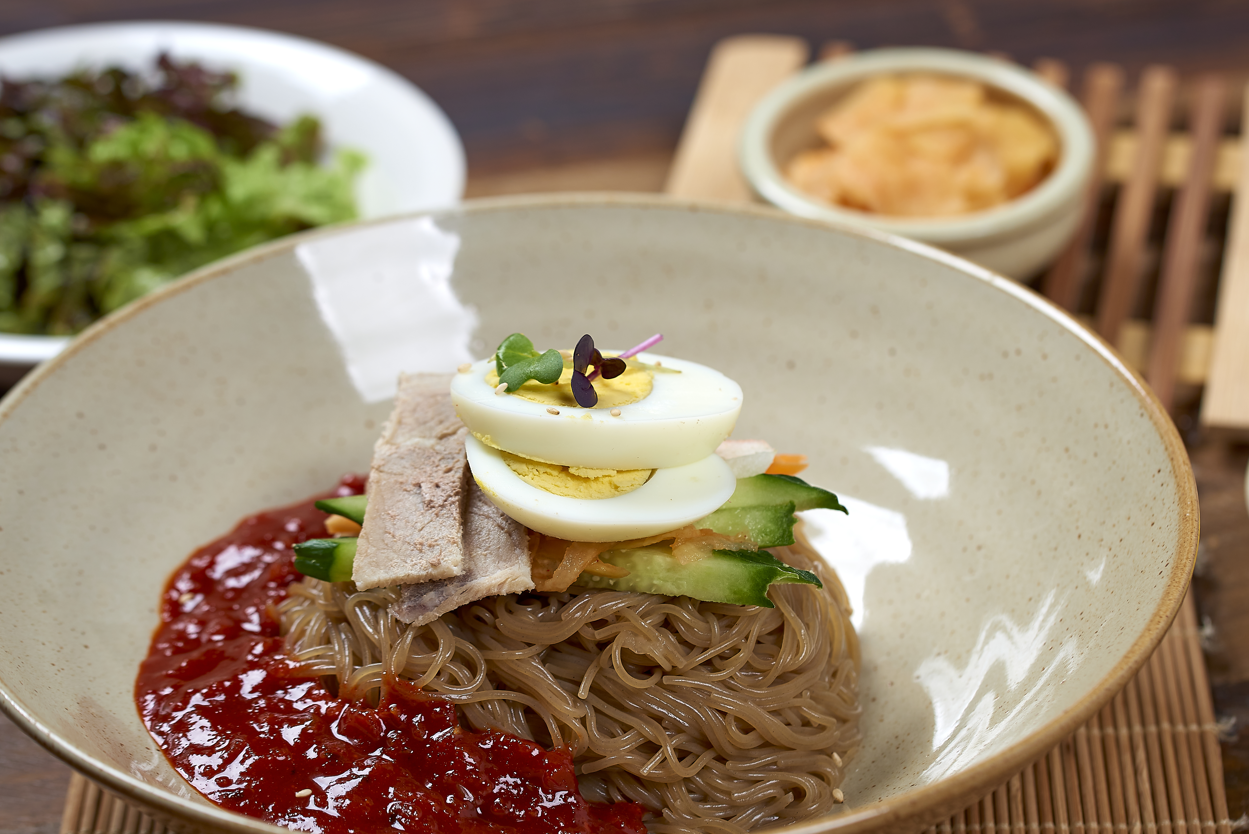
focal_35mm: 117
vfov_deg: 11.7
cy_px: 400
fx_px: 4060
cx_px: 715
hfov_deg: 17.5
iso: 125
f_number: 5
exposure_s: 1/160
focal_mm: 90
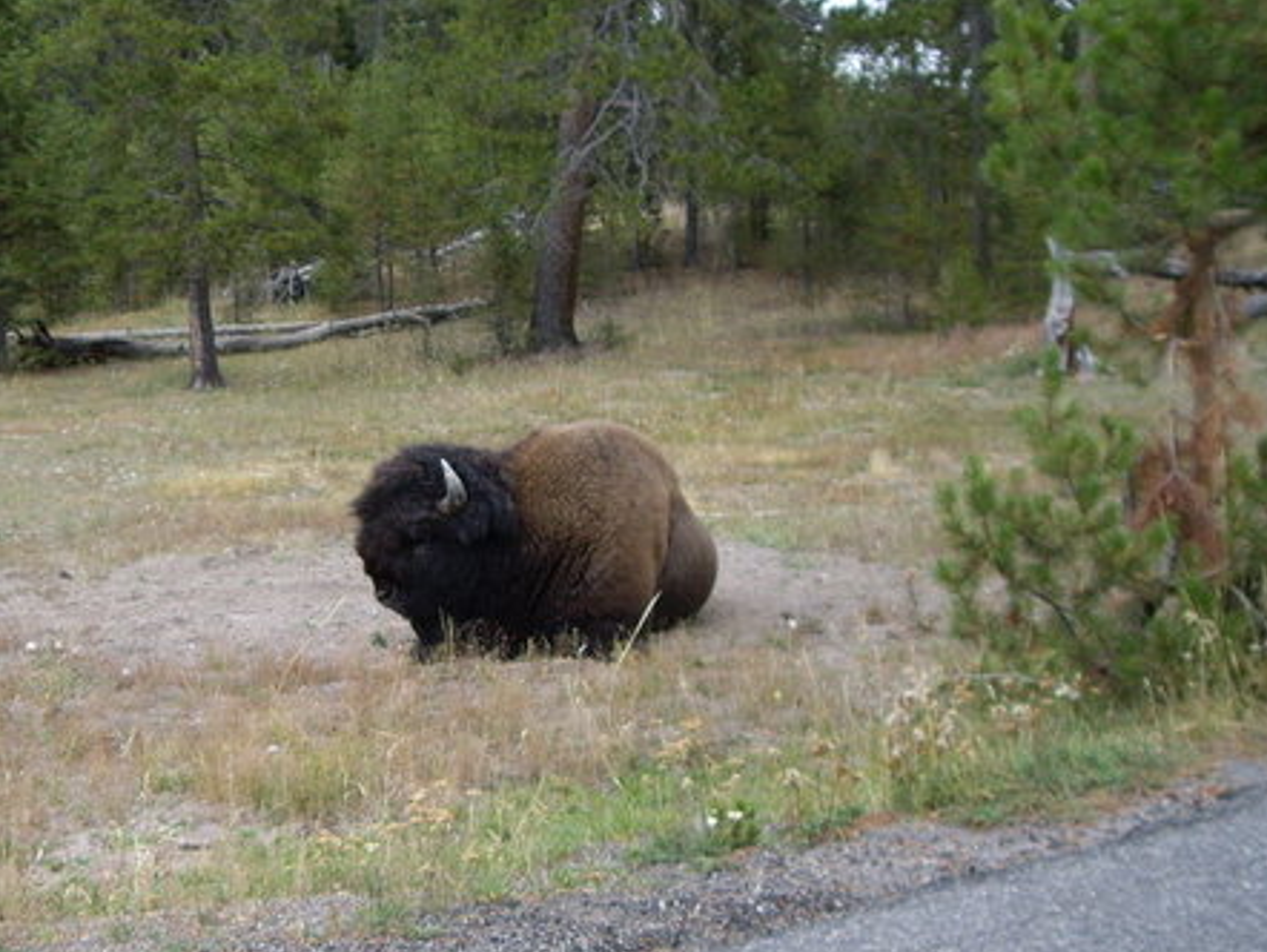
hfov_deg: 34.4
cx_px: 364
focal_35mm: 55
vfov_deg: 26.6
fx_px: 2014
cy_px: 525
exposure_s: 1/200
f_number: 2.7
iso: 100
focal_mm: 6.2
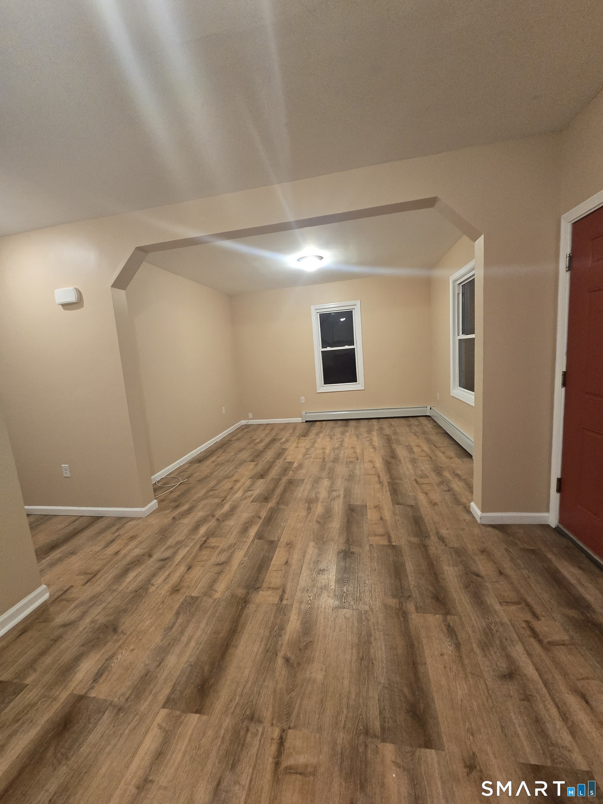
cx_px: 302
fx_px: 302
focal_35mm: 13
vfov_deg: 106.2
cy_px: 402
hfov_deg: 89.9
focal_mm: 2.2
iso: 320
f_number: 2.2
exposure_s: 1/60
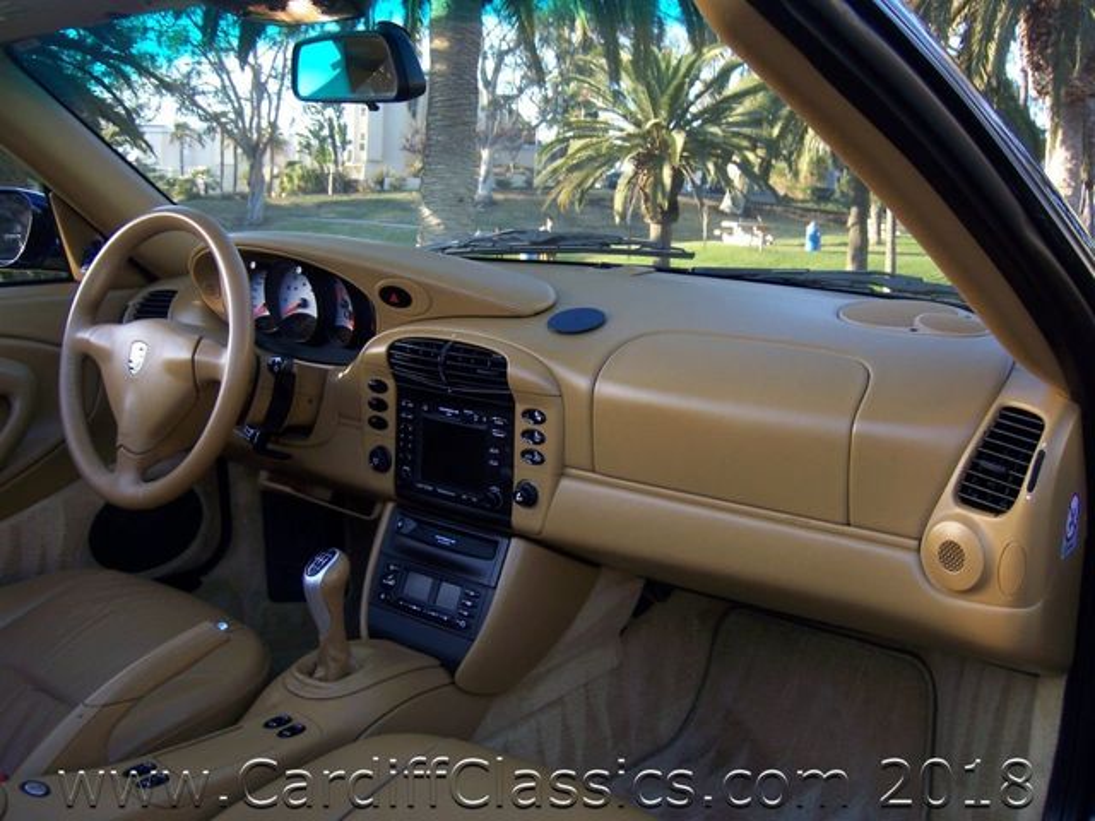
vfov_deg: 39.7
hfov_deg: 51.4
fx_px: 1139
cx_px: 548
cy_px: 410
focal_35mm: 36
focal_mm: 6.2
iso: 80
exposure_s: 1/80
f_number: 2.8
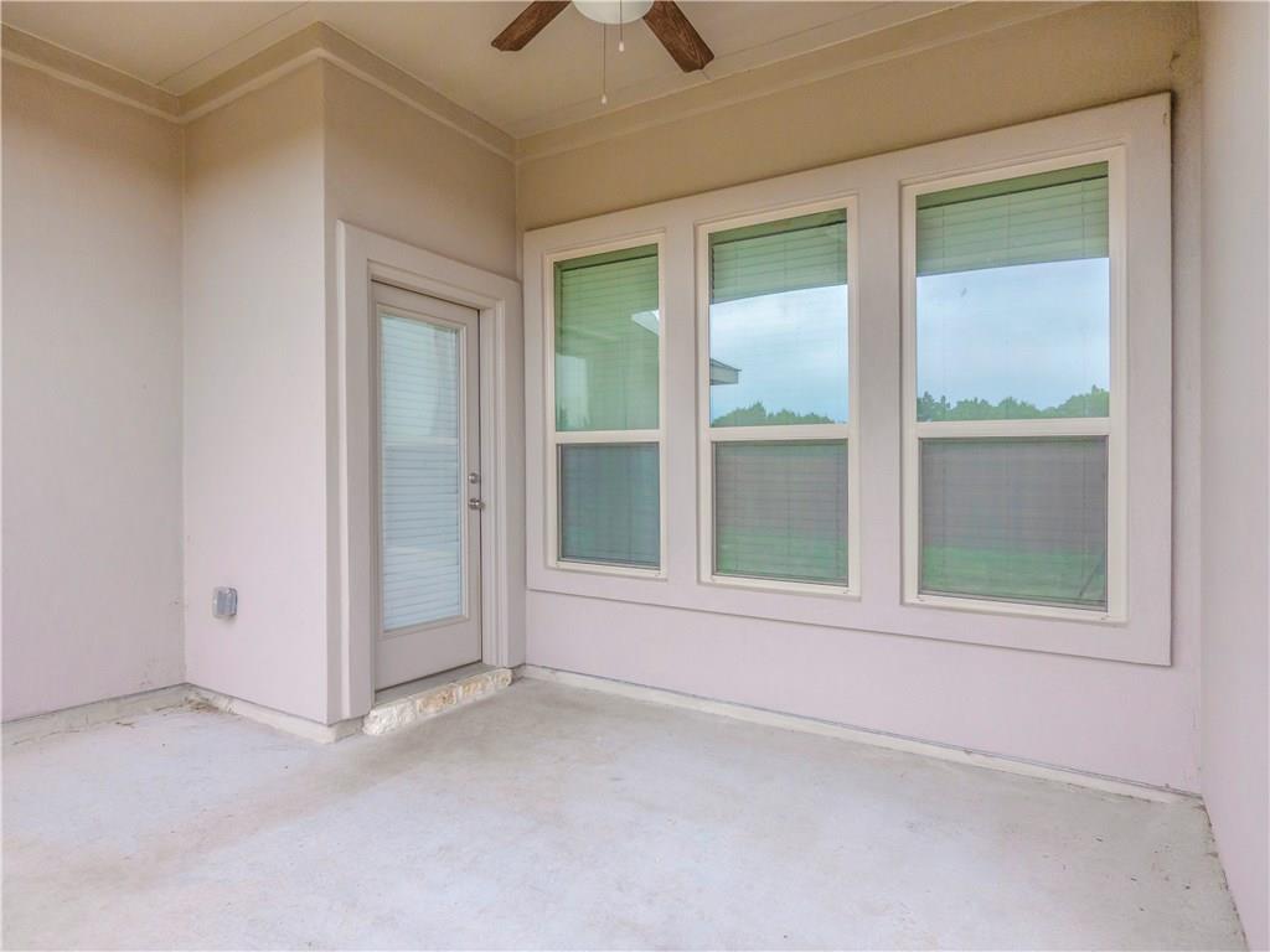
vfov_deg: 66.0
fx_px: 734
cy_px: 476
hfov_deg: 81.7
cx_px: 635
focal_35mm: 20
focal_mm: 10
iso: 500
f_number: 4.5
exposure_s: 1/100
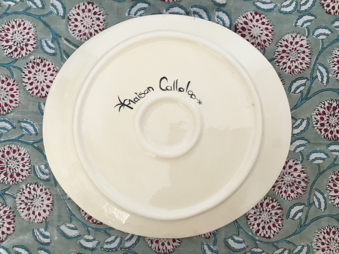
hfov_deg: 58.4
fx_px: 304
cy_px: 127
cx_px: 170
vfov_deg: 45.4
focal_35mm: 31
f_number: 2.4
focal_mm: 3.3
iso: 80
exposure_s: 1/33
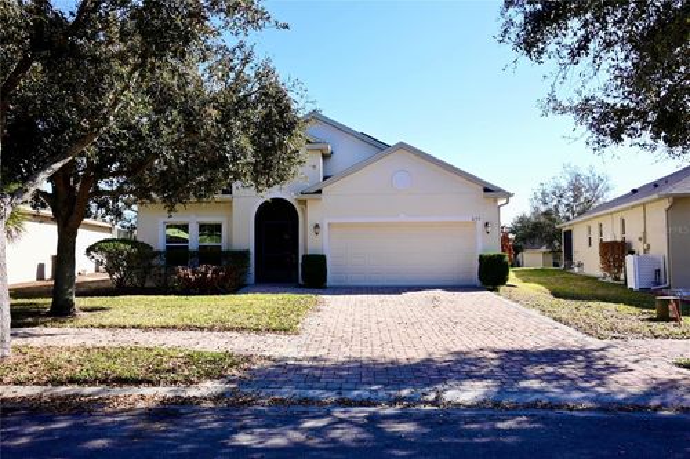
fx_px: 517
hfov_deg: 67.4
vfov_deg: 47.9
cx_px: 345
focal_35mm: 27
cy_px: 230
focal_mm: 18
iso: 400
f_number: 9
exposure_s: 1/320
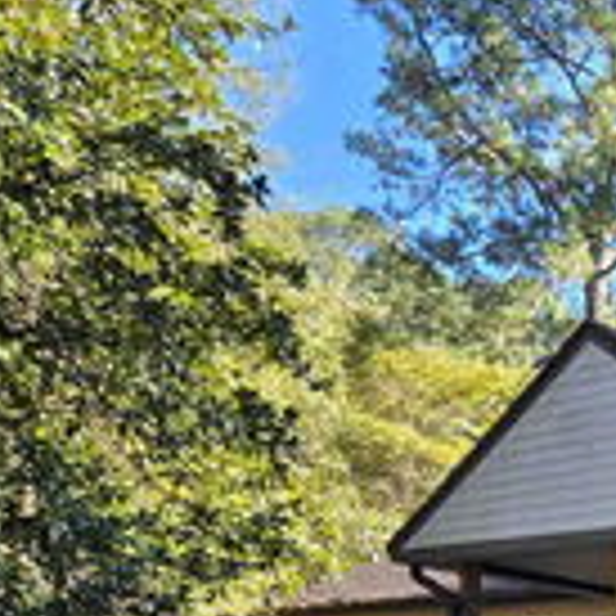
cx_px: 881
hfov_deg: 20.1
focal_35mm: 76
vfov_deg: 21.1
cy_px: 751
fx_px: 1530
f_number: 1.8
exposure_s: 1/519
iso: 25
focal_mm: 5.4
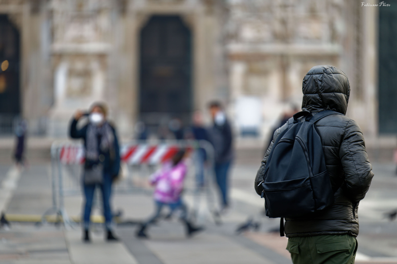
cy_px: 132
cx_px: 198
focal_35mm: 200
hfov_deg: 10.3
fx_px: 2204
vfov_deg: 6.9
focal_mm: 200
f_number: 2.8
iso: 100
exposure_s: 1/80
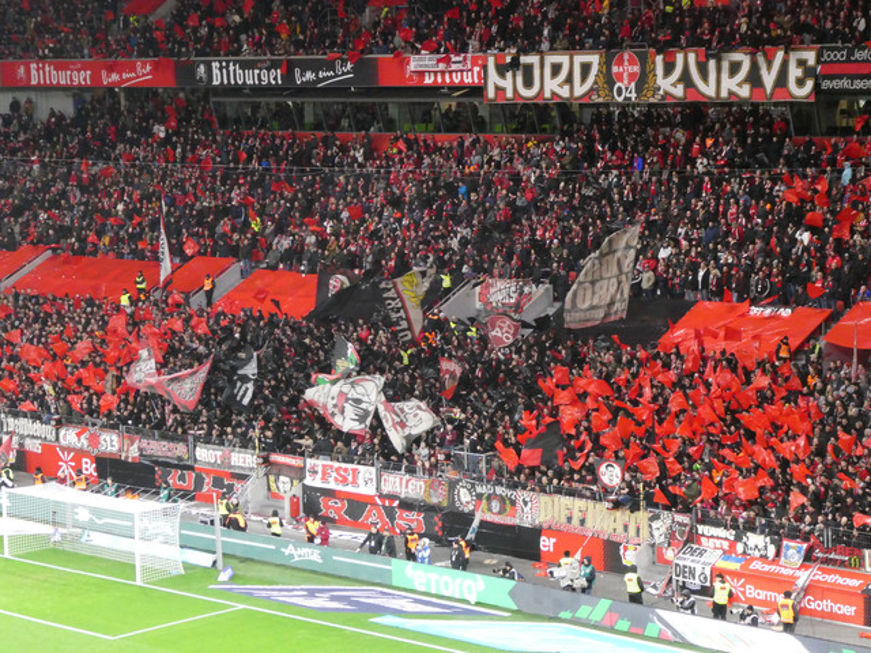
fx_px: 2265
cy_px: 326
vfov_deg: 16.4
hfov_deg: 21.8
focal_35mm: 90
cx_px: 436
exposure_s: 1/80
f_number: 4.9
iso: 1250
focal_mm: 16.1
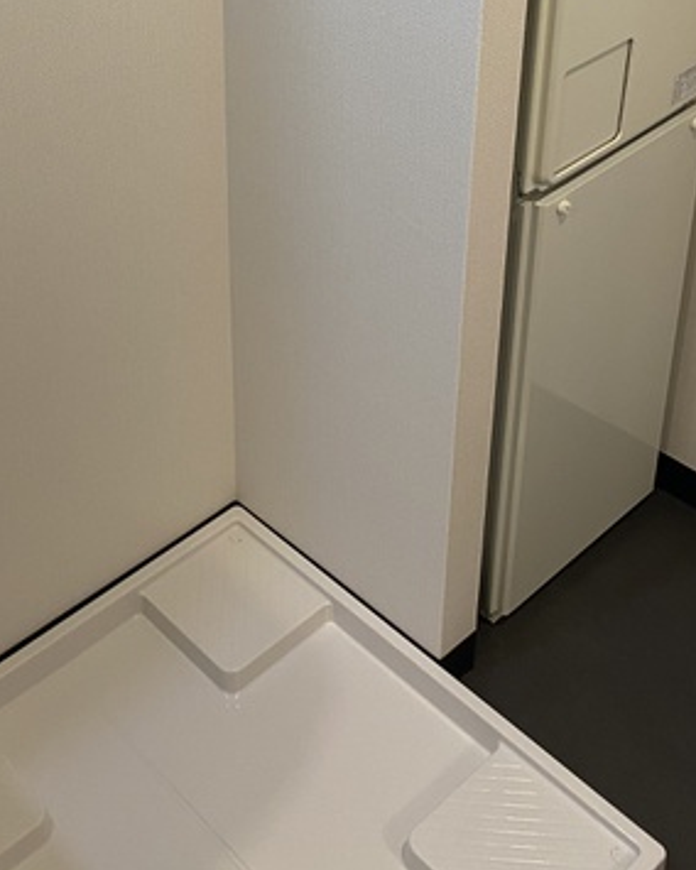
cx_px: 114
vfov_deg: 35.1
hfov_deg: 29.4
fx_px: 1287
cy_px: 83
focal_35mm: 50
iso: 100
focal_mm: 4.25
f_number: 1.8
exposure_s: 1/50
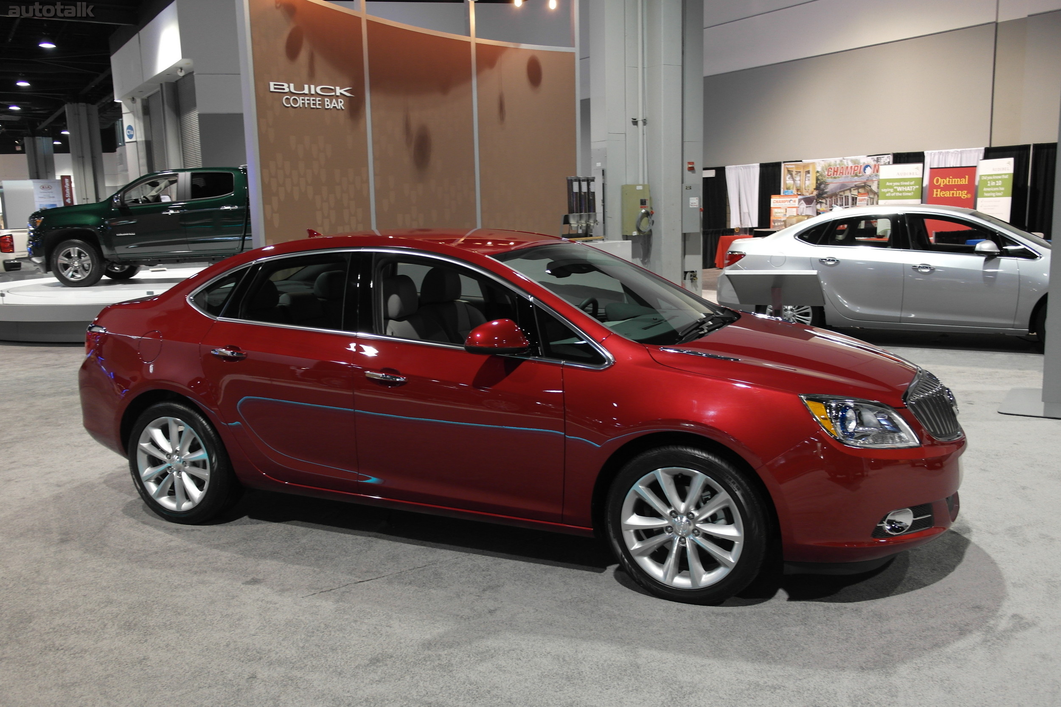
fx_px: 884
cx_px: 530
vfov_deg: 43.6
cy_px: 354
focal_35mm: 30
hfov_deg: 61.9
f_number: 3.5
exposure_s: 1/20
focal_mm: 20
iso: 400
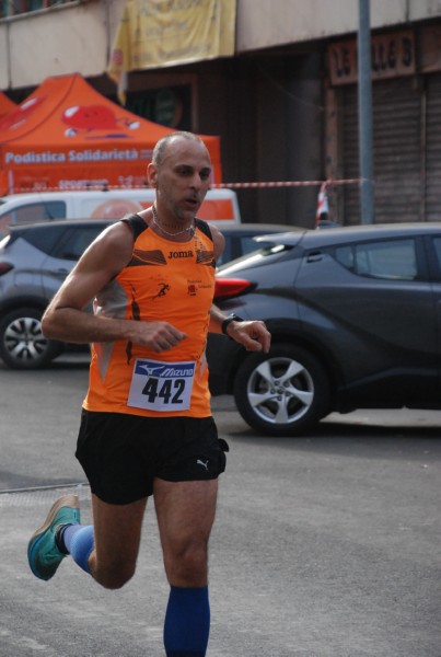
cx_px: 220
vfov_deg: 13.0
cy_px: 328
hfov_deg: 8.8
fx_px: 2879
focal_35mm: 158
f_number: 5.6
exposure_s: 1/640
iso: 1000
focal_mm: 105
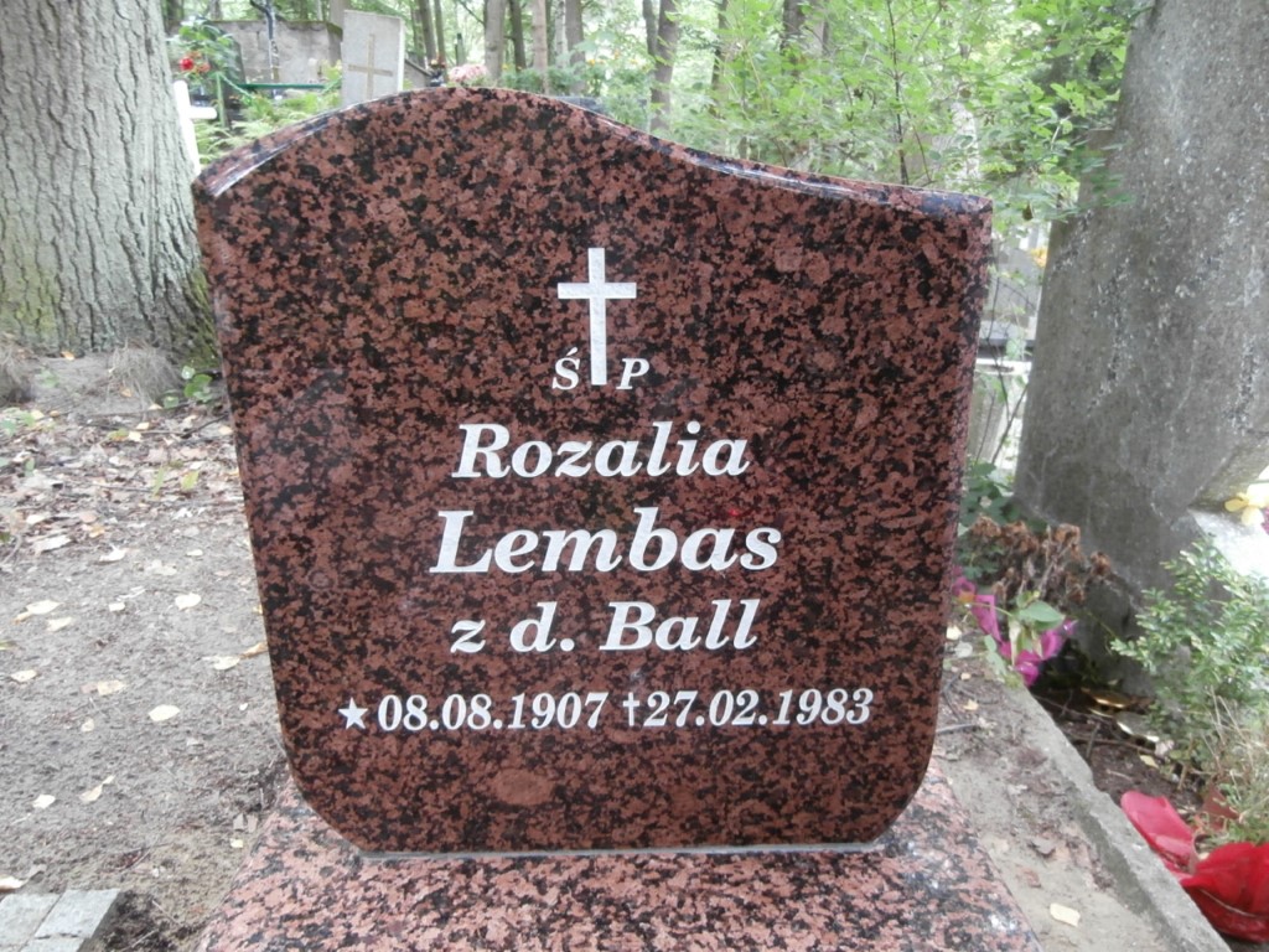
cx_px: 634
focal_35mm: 24
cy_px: 476
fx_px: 880
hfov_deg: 71.6
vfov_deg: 56.8
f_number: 3
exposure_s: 1/10
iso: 200
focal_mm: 4.2
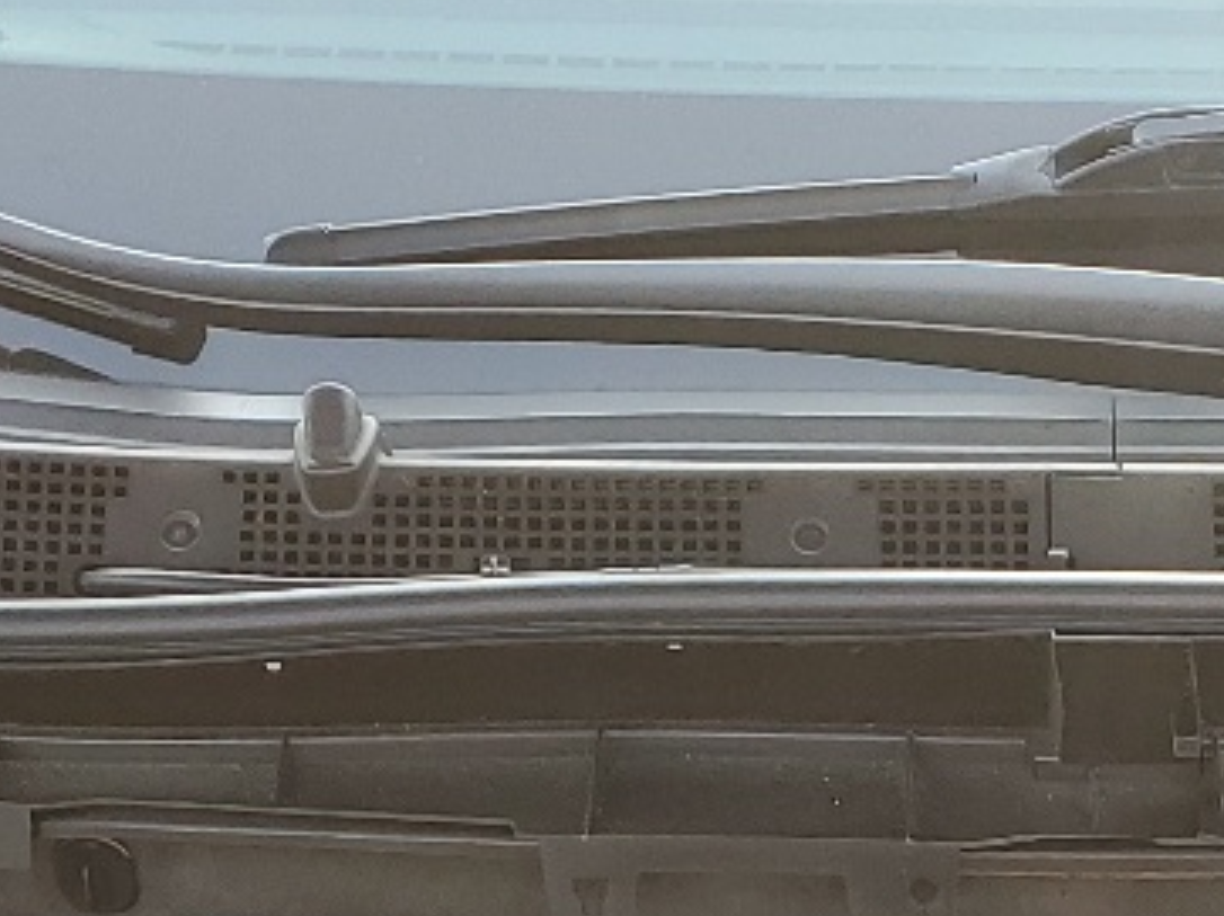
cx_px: 1153
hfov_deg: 16.8
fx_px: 4064
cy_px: 1737
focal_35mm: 115
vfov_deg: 11.7
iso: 50
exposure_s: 1/200
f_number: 1.5
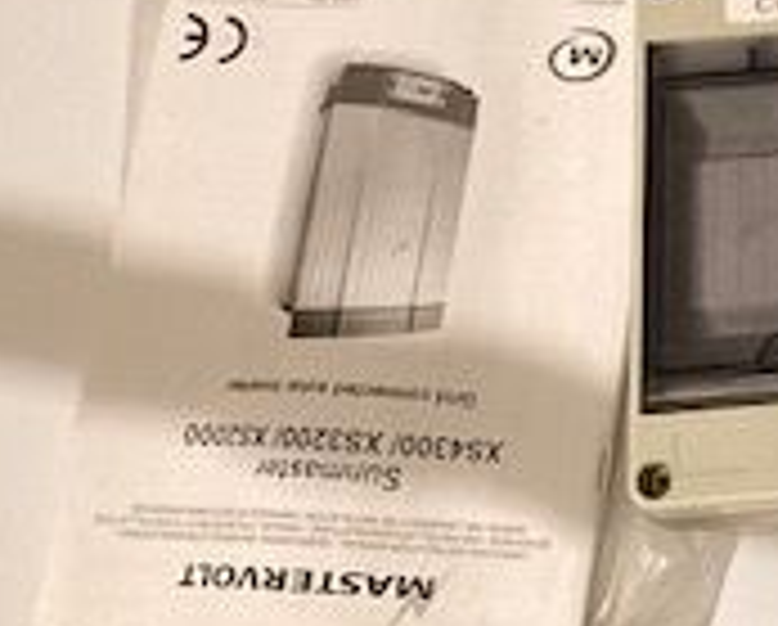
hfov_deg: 16.6
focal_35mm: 101
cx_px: 1277
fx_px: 2330
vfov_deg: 14.9
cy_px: -68
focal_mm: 3.99
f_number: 1.8
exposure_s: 1/25
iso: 320
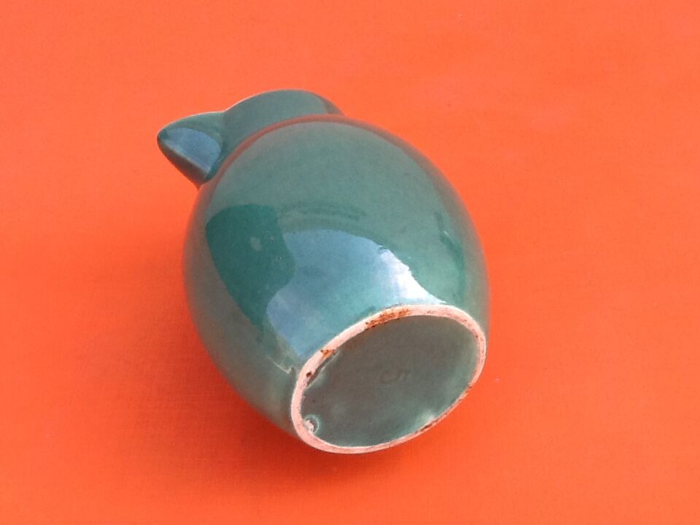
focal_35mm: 44
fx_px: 890
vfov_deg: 32.9
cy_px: 262
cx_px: 350
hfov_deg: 42.9
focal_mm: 2.03
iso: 40
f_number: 2.4
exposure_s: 1/228
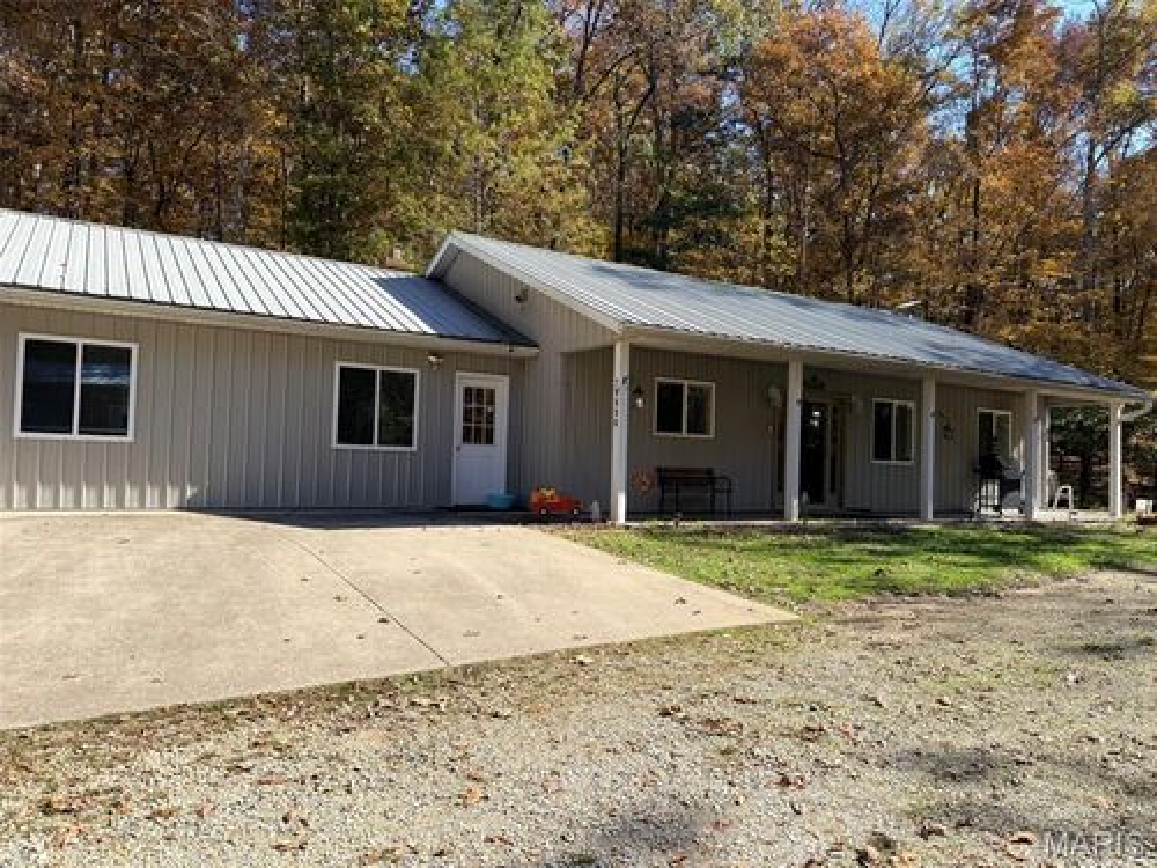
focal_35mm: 24
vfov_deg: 56.8
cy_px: 434
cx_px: 578
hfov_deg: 71.6
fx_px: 802
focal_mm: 6.76
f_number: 1.78
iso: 80
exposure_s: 1/2703
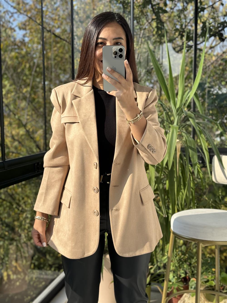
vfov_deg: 39.7
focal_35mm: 48
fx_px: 420
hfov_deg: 30.3
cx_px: 114
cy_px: 152
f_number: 1.78
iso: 64
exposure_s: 1/627
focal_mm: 6.76
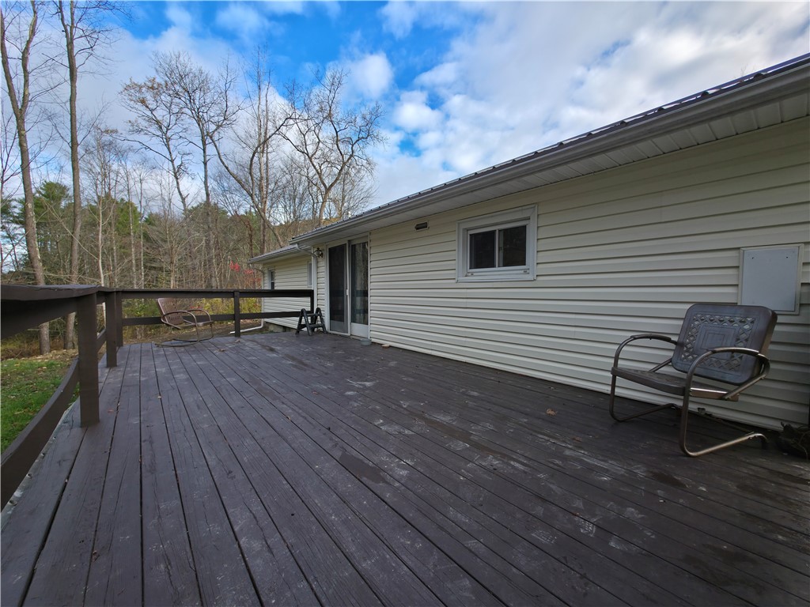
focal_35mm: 13
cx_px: 405
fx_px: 304
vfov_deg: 89.9
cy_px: 304
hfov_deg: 106.2
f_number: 1.9
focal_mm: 2.2
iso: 20
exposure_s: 1/1588
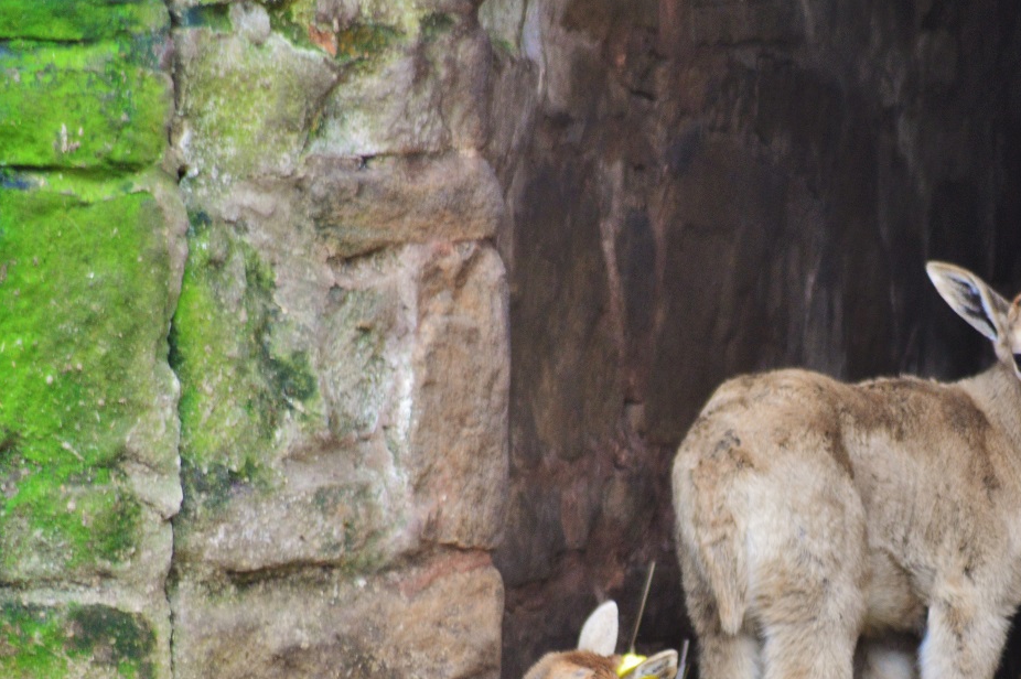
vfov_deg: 1.7
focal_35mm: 789
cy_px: 551
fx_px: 22360
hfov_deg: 2.6
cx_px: 884
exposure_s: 1/80
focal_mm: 300
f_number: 5.6
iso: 800
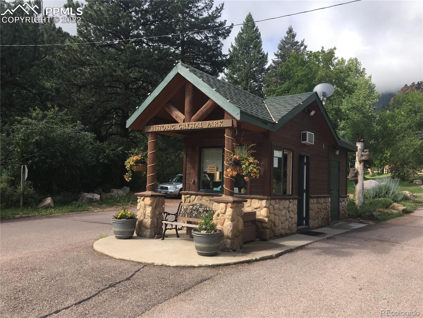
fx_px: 354
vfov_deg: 48.2
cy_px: 159
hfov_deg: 61.7
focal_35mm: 29
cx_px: 212
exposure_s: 1/458
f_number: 2.2
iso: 25
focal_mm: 4.15
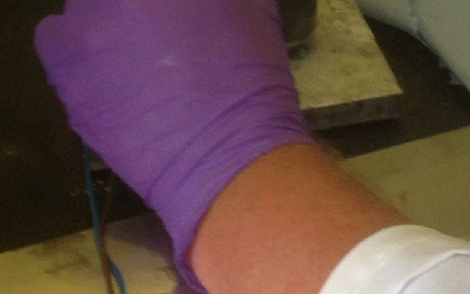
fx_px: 1550
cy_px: -39
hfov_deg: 17.1
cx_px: 381
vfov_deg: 10.7
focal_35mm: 121
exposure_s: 1/15
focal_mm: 4.28
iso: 80
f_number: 2.4
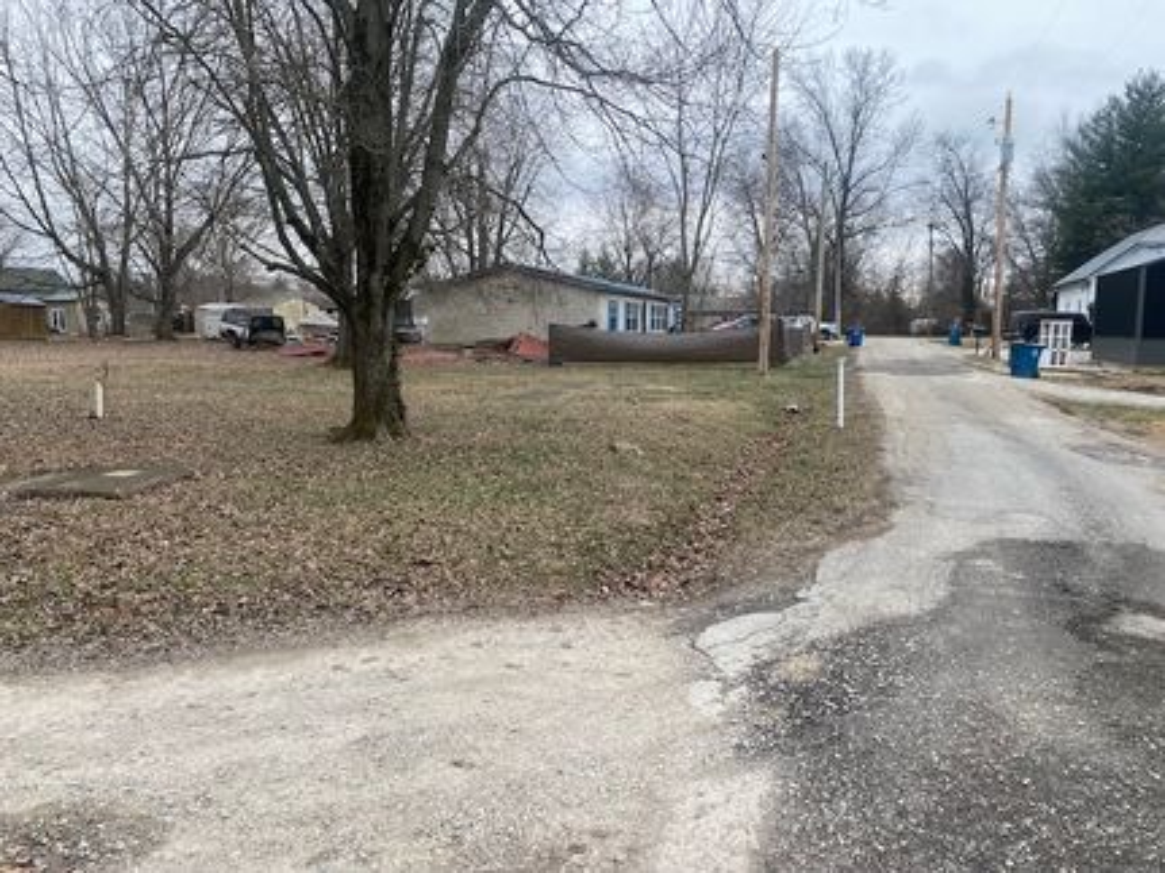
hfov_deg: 67.3
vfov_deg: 53.0
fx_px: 875
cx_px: 582
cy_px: 436
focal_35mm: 26
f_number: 1.8
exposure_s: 1/934
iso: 32
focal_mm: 4.25
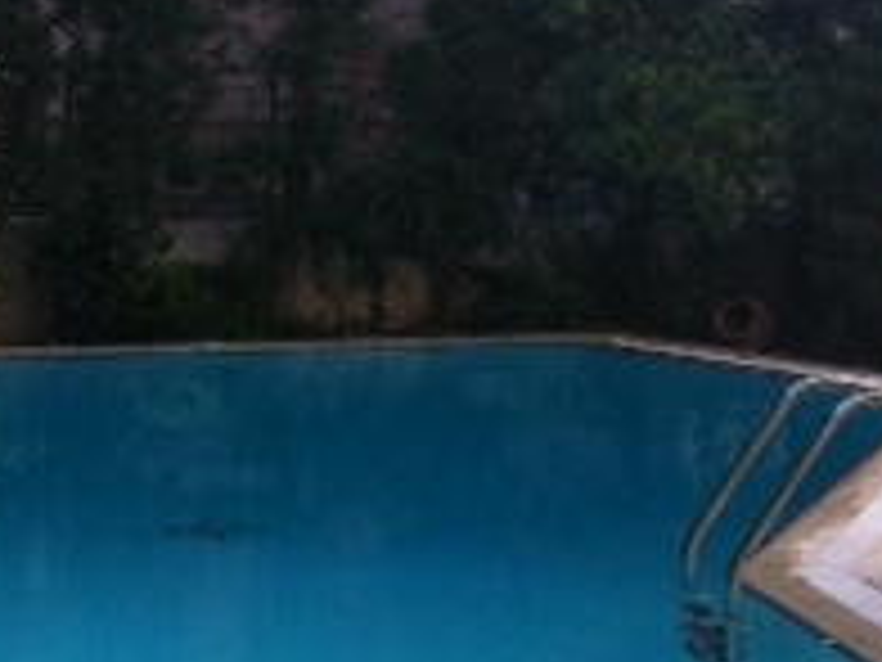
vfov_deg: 12.7
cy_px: -99
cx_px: 945
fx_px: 2905
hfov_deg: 16.8
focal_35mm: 114
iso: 80
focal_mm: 3.85
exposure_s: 1/302
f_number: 2.8
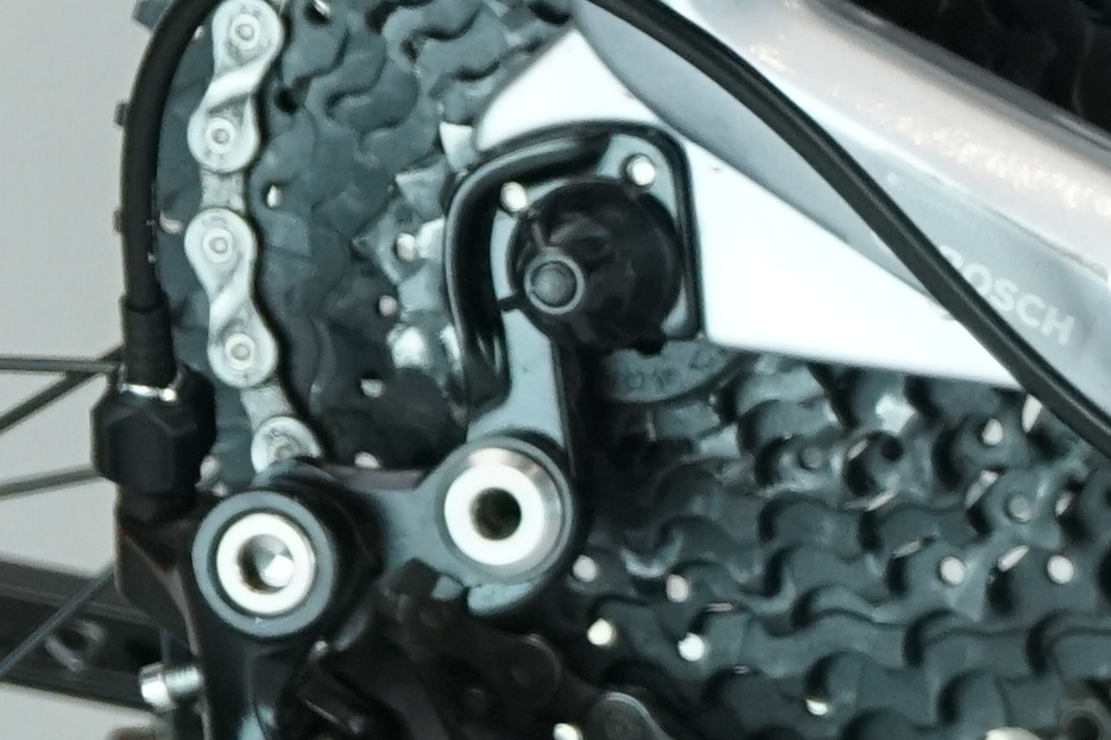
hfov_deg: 4.6
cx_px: 3423
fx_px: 13267
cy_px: 755
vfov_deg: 3.2
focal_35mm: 430
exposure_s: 1/200
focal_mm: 67
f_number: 6.3
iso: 1250
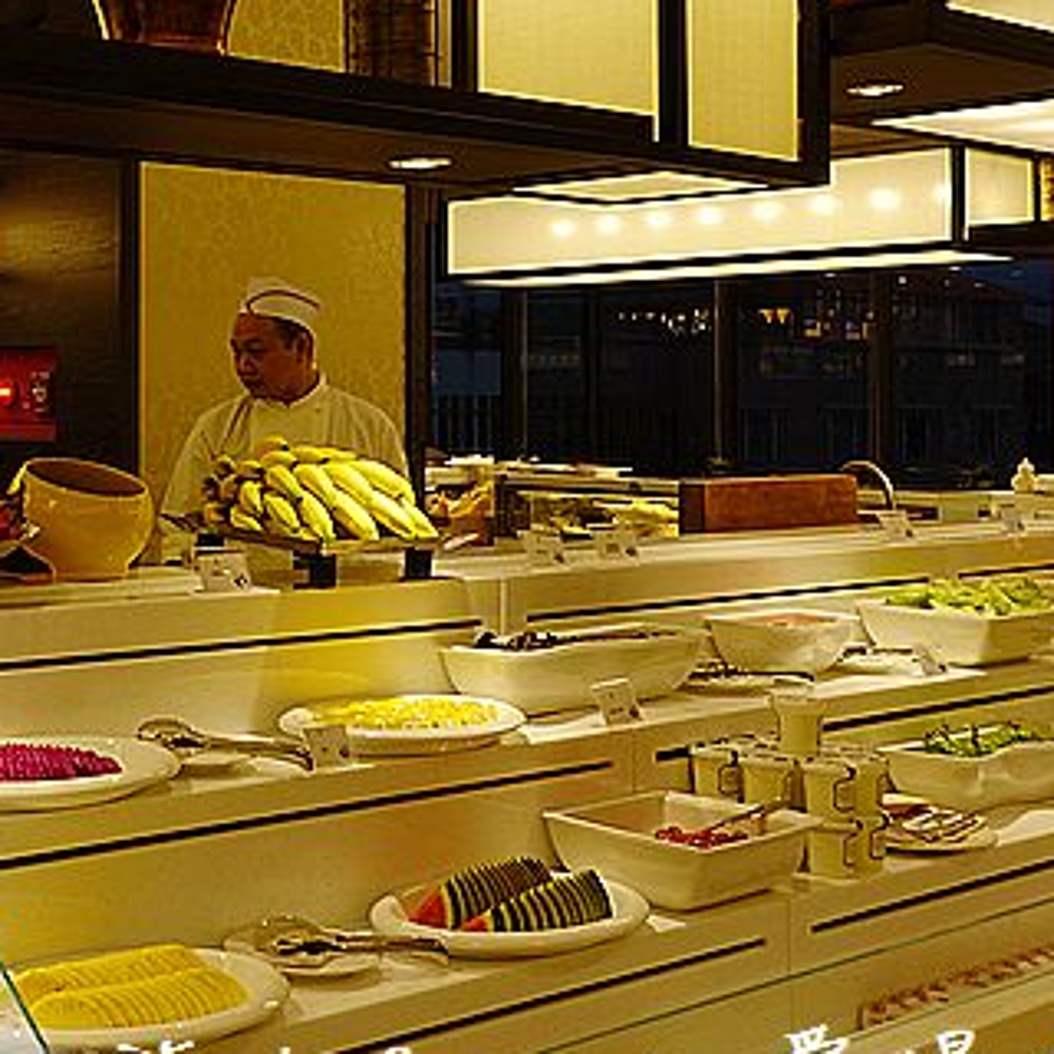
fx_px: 1757
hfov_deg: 30.2
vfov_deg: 33.1
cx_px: -79
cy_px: 364
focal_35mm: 51
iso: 100
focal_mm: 8.8
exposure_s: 1/60
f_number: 2.8
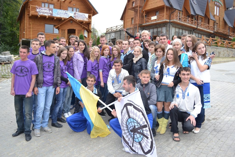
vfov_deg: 43.6
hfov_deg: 61.9
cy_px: 78
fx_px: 196
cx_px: 118
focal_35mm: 30
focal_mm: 20
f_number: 4.5
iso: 200
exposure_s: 1/200
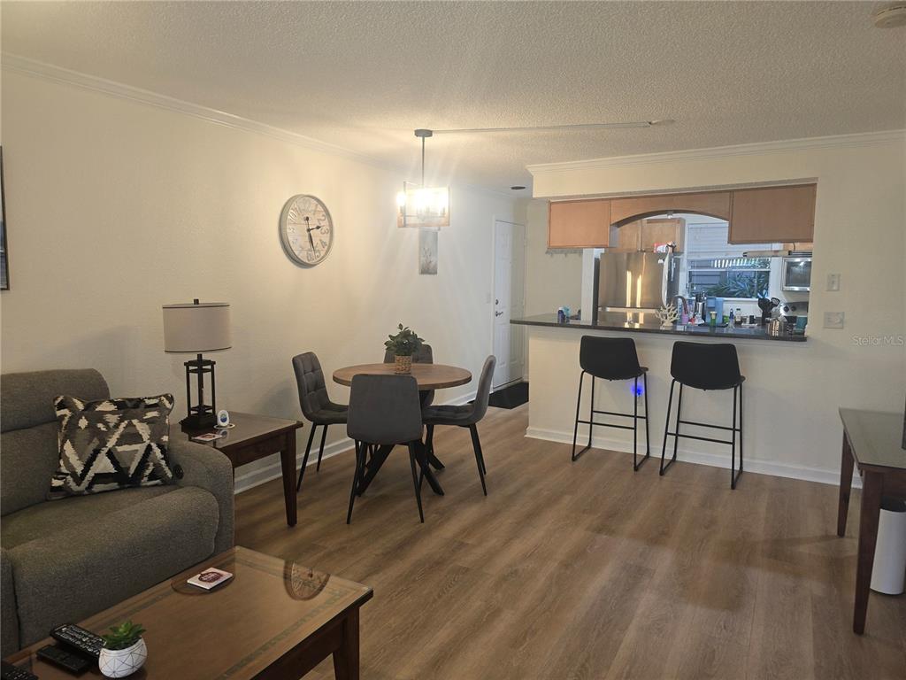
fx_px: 602
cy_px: 340
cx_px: 453
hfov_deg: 73.9
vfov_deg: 58.9
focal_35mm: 23
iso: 100
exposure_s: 1/30
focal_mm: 6.3
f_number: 1.7
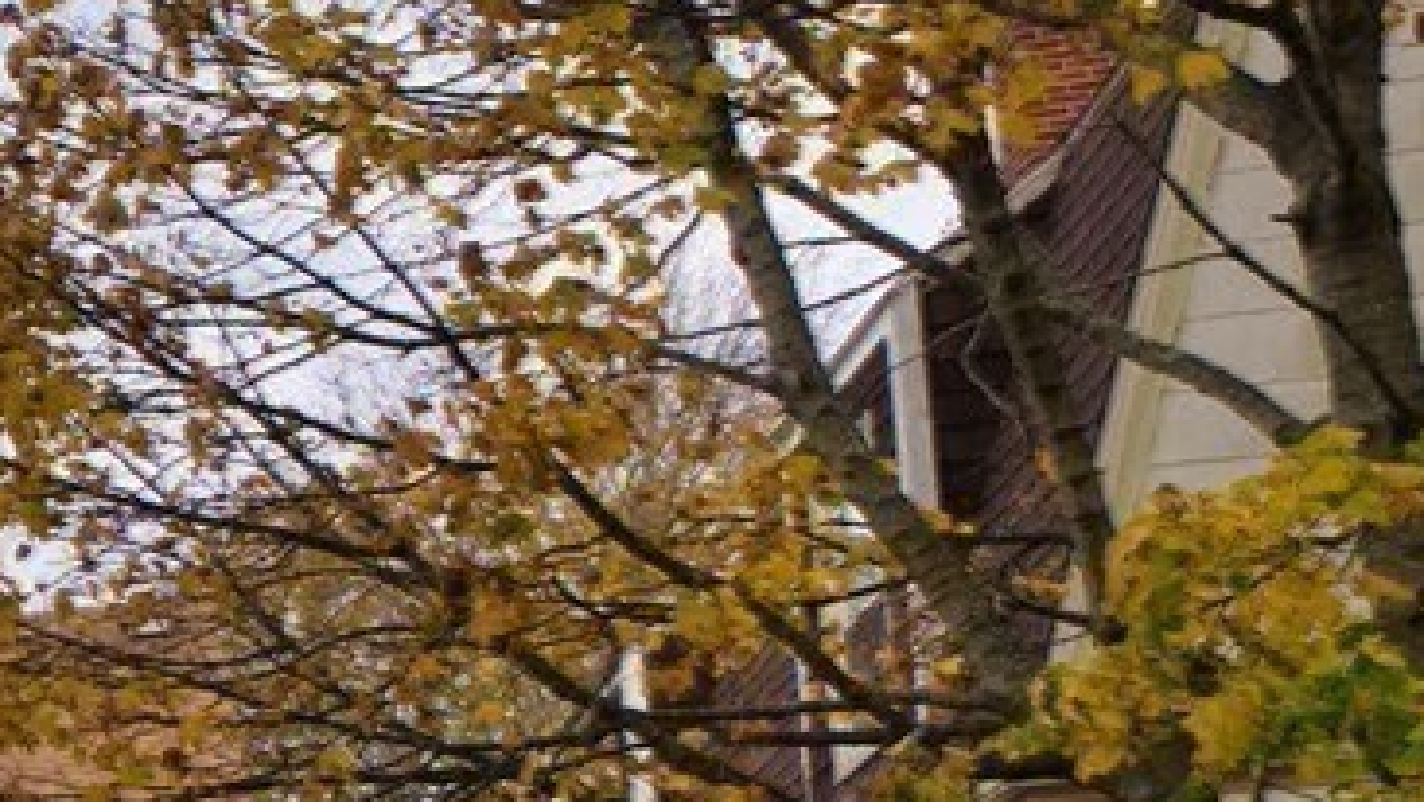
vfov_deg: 14.1
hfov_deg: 18.7
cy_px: 1086
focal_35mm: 82
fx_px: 3097
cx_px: -1276
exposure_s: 1/250
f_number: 4
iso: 100
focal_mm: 14
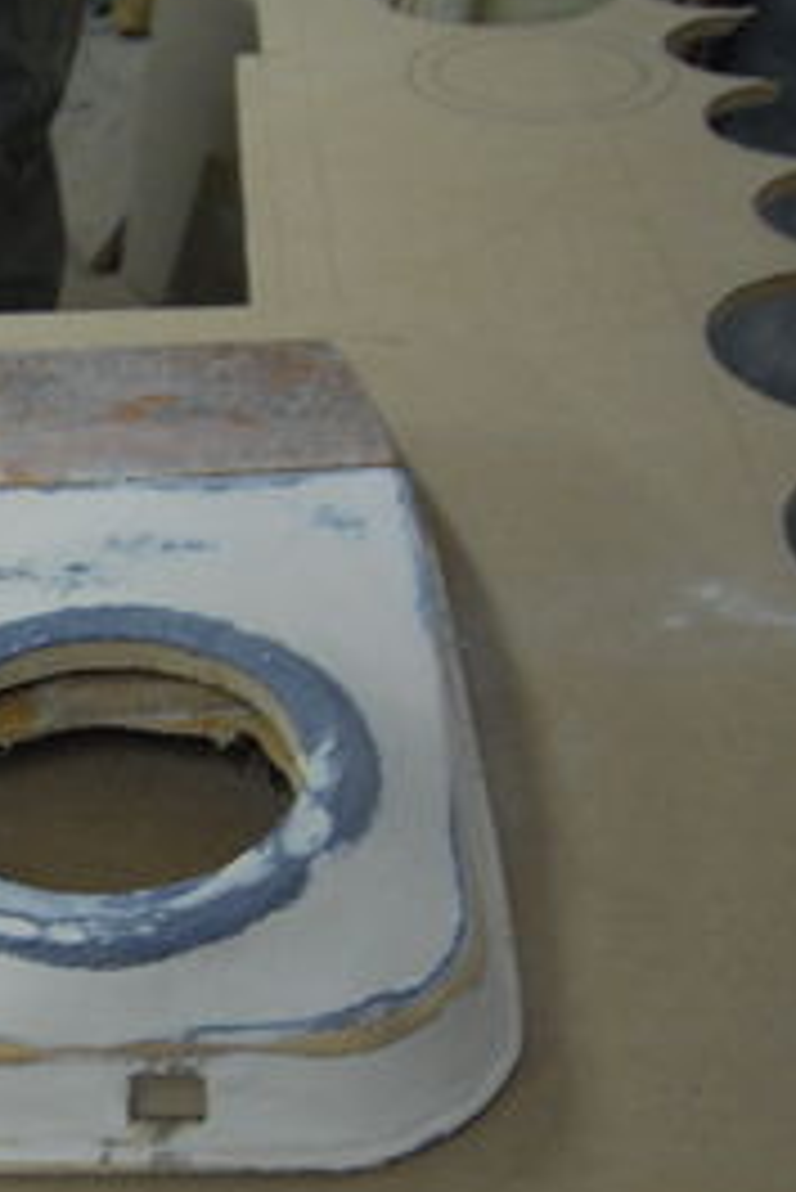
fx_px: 2153
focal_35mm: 65
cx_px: -234
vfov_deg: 30.8
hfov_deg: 19.4
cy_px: 738
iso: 800
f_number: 3.5
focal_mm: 18
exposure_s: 1/30
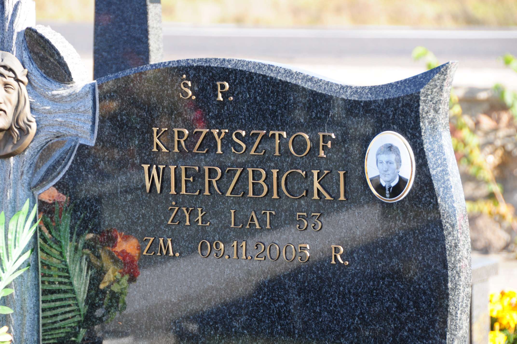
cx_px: 258
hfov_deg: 10.6
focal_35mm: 195
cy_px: 172
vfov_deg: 7.0
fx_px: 2797
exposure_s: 1/125
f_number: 7.1
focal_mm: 130
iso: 200
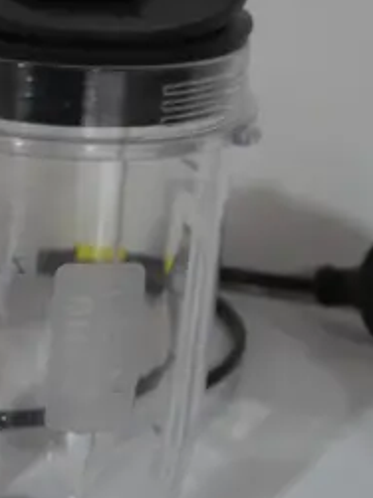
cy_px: -87
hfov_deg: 9.6
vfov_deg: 13.1
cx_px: -275
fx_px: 2114
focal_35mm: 147
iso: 400
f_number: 4
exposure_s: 1/60
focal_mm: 18
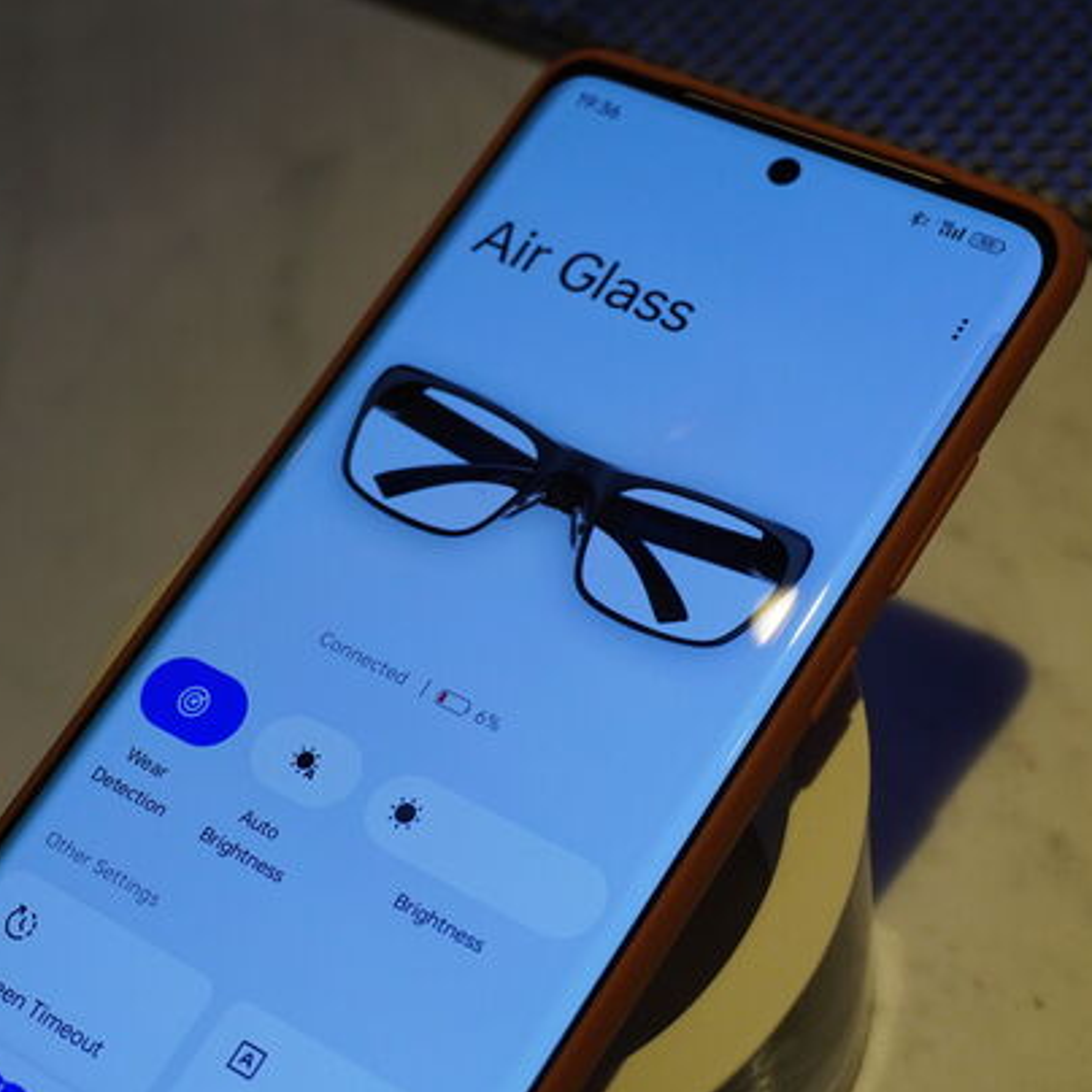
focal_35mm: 72
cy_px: 547
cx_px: 441
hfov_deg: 24.1
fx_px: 2557
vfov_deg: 24.1
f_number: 5.6
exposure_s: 1/160
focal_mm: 37
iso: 800
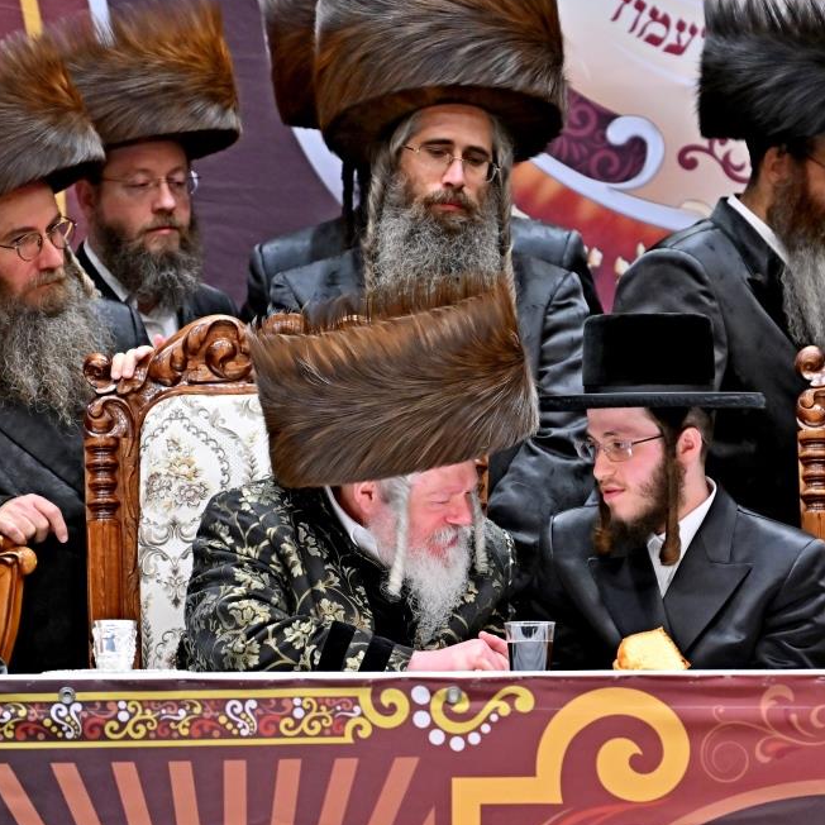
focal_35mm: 400
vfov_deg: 4.4
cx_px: 502
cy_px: 412
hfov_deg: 4.4
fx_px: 10786
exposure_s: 1/800
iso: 640
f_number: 2.8
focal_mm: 200
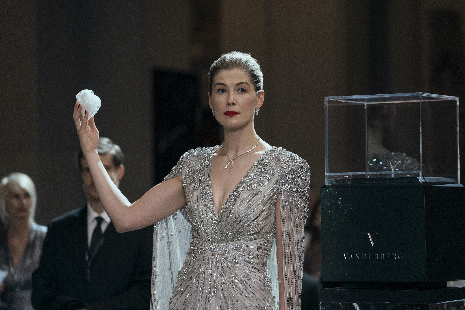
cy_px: 155
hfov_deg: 14.4
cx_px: 232
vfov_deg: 9.7
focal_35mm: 142
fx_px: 1834
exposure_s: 1/200
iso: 3200
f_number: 3.5
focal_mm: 142
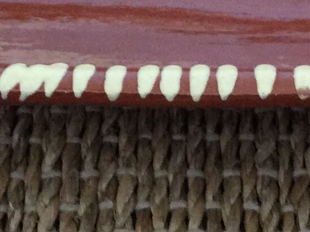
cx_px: 285
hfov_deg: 12.9
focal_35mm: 152
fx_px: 1359
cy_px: -231
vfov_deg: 9.2
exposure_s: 1/25
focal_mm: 3.3
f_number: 2.4
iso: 160
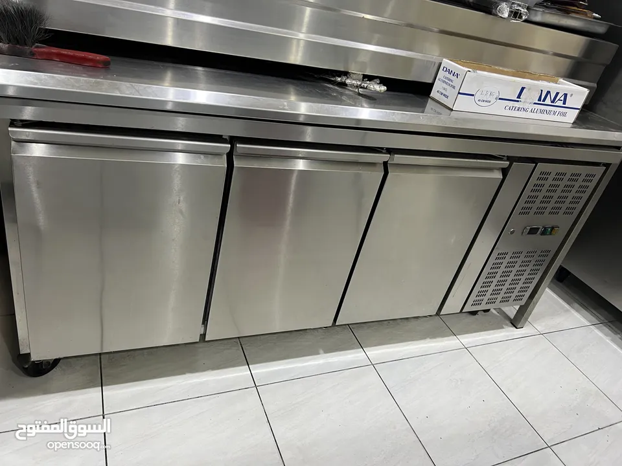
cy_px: 233
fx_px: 467
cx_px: 311
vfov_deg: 53.1
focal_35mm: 26
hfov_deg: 67.3
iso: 80
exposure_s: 1/50
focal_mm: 5.7
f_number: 1.5
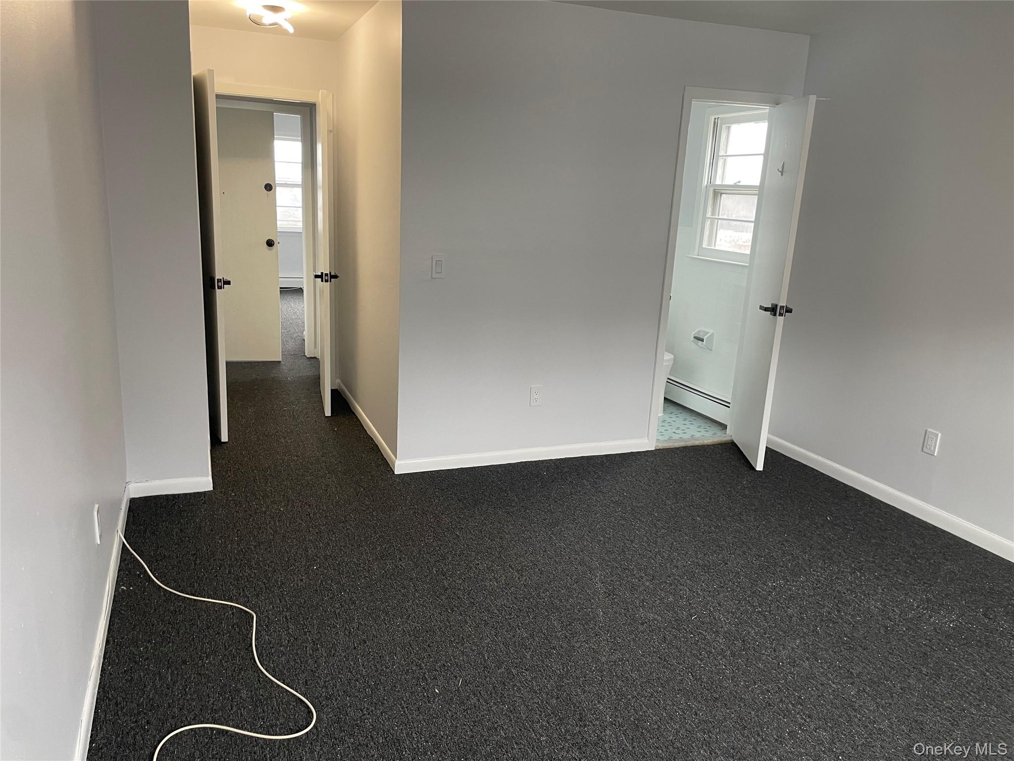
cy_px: 380
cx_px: 507
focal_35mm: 26
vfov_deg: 53.1
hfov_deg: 67.3
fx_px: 762
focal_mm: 4.2
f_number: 1.6
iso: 125
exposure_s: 1/74
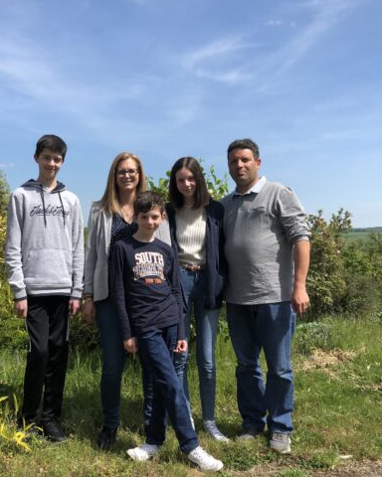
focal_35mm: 37
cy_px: 238
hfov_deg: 39.4
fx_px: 523
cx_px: 112
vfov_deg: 49.1
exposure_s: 1/1845
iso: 20
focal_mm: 4
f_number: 1.8
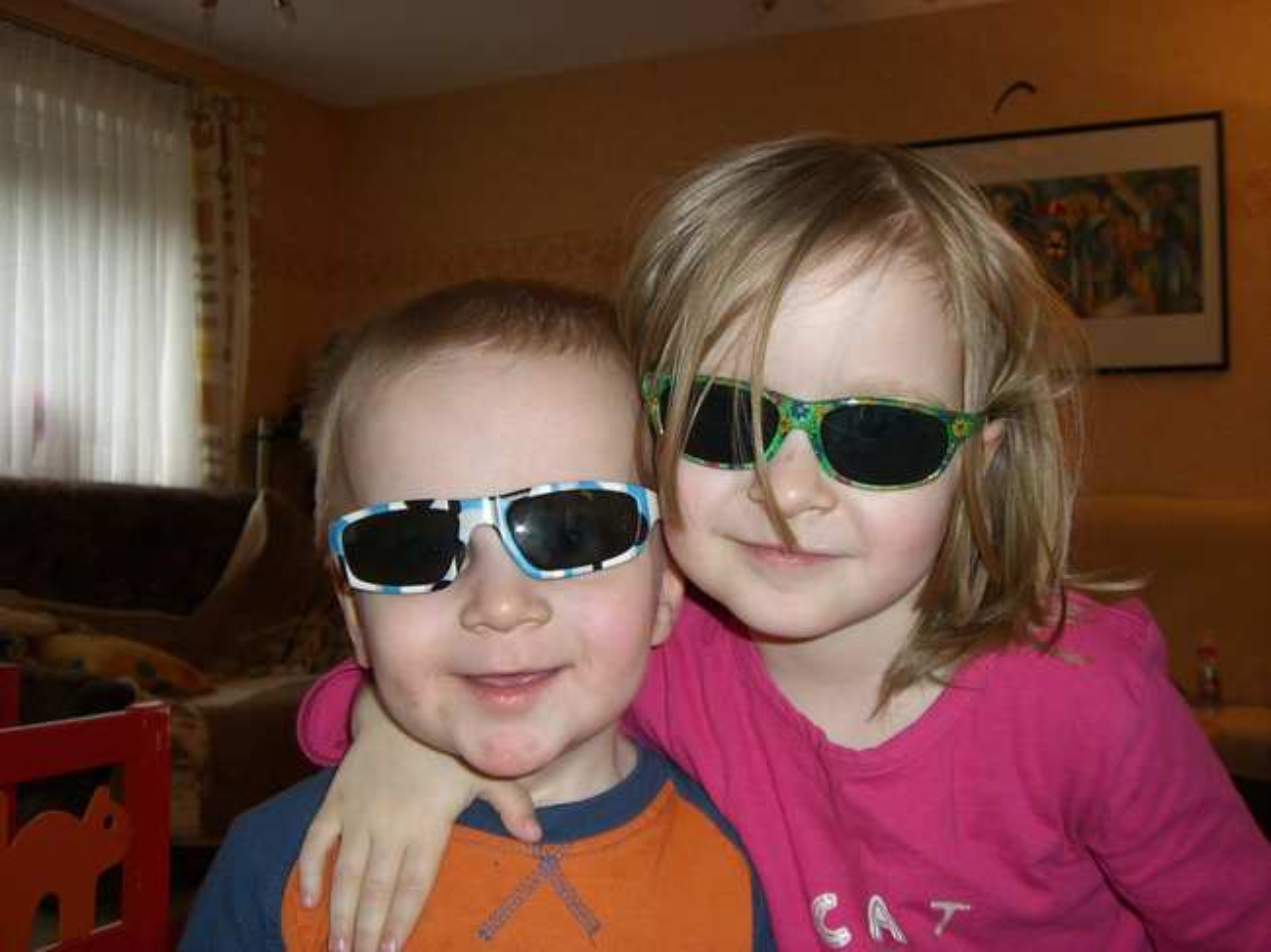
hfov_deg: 49.0
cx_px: 636
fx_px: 1395
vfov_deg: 37.7
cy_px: 476
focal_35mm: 38
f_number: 2.7
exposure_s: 1/60
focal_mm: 6.2
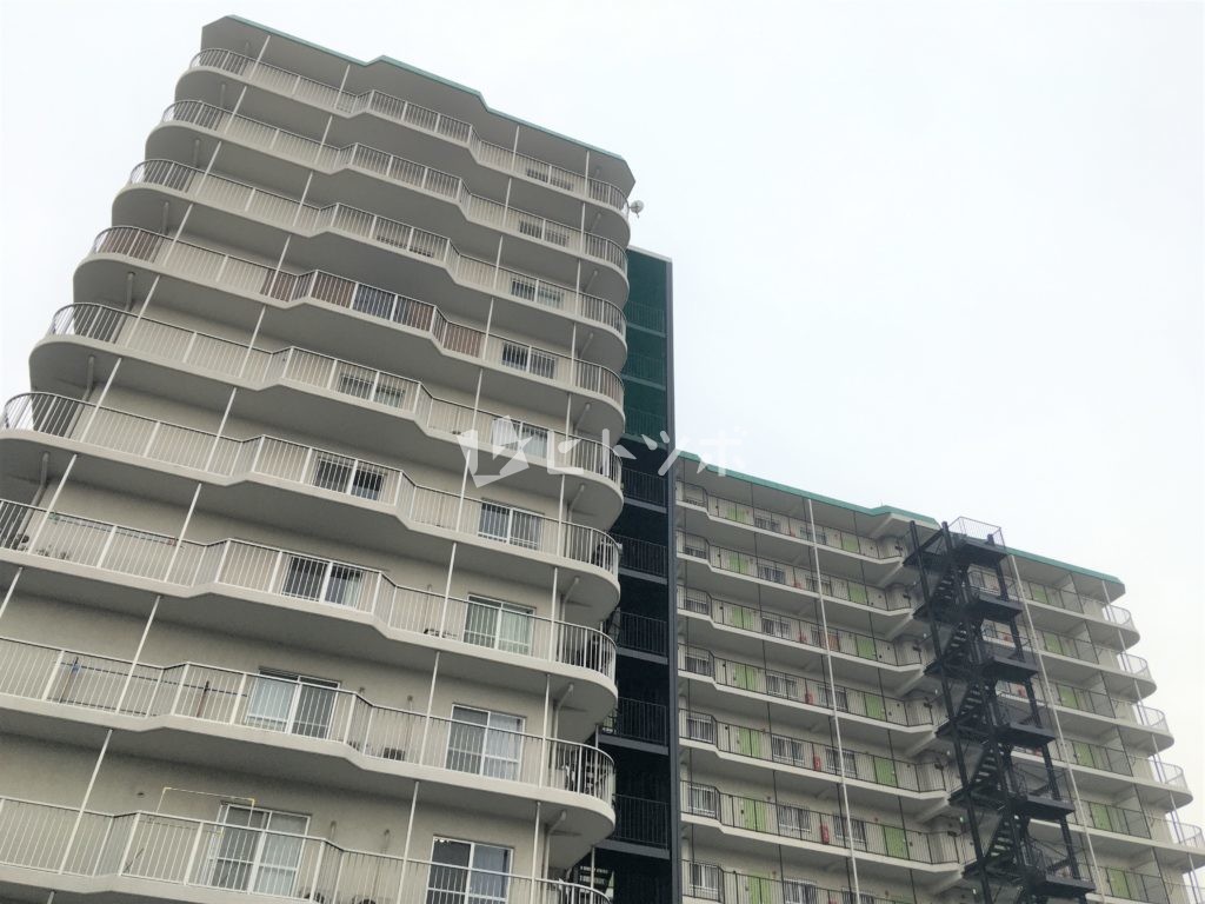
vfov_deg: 48.2
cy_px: 452
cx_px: 602
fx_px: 1010
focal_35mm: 29
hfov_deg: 61.7
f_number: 2.2
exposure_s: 1/120
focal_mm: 4.15
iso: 40
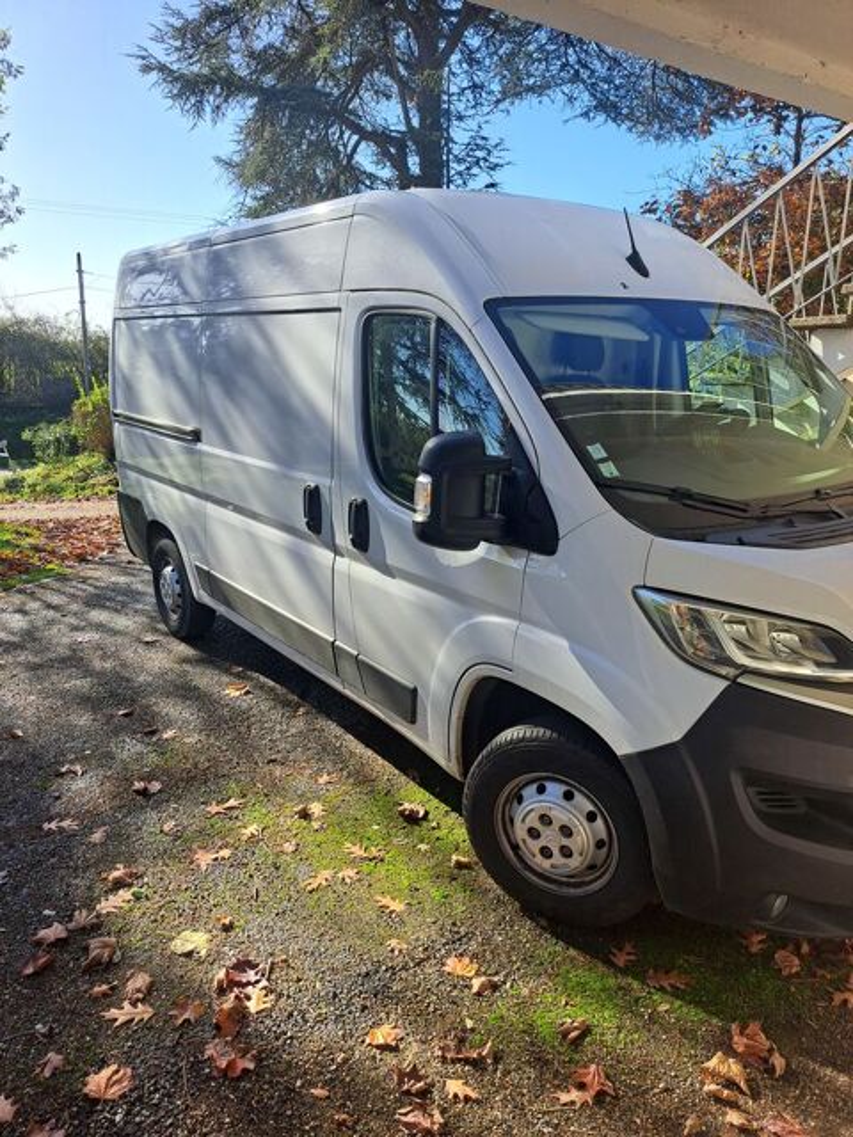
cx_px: 426
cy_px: 568
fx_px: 789
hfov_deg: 56.8
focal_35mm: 24
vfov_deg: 71.6
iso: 50
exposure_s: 1/626
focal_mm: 5.23
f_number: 1.8
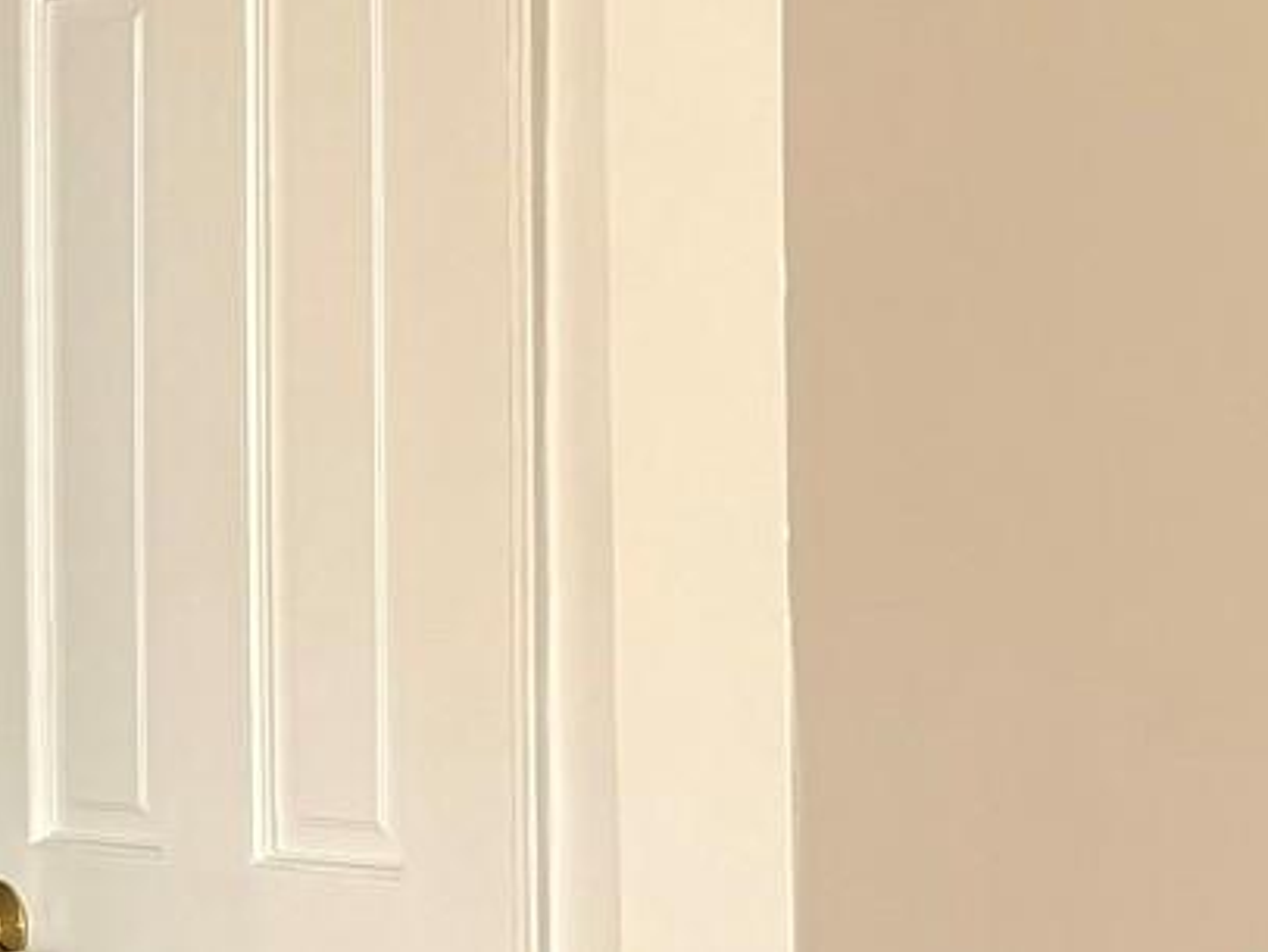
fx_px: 4801
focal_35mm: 131
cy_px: 646
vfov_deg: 11.3
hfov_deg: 13.7
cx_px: -874
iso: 125
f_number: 1.6
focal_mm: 5.96
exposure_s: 1/121
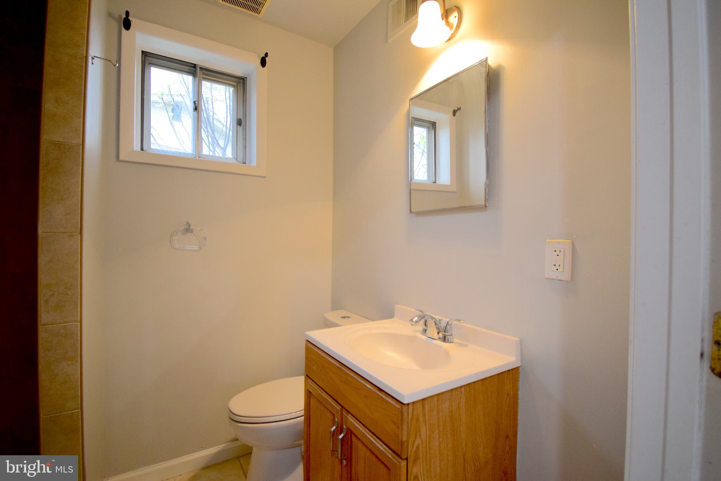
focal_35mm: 15
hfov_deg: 100.4
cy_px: 240
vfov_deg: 77.3
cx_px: 360
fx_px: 300
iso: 720
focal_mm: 10
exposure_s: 1/60
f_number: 4.5
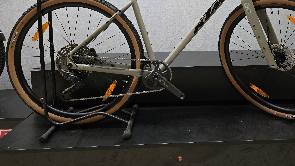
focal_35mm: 32
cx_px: 180
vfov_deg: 35.7
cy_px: 38
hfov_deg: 60.4
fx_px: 250
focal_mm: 6.3
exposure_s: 1/100
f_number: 1.7
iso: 1000
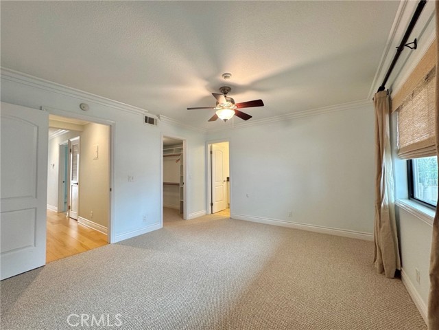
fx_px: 178
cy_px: 165
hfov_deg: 102.1
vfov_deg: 85.7
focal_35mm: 14
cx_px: 220
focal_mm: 2.22
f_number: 2.2
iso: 160
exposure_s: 1/60
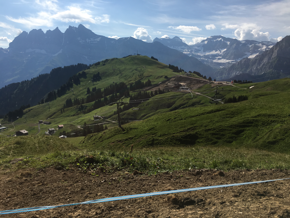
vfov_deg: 48.2
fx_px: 243
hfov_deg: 61.7
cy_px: 109
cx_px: 145
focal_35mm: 29
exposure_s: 1/2564
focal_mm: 4.15
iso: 25
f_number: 2.2
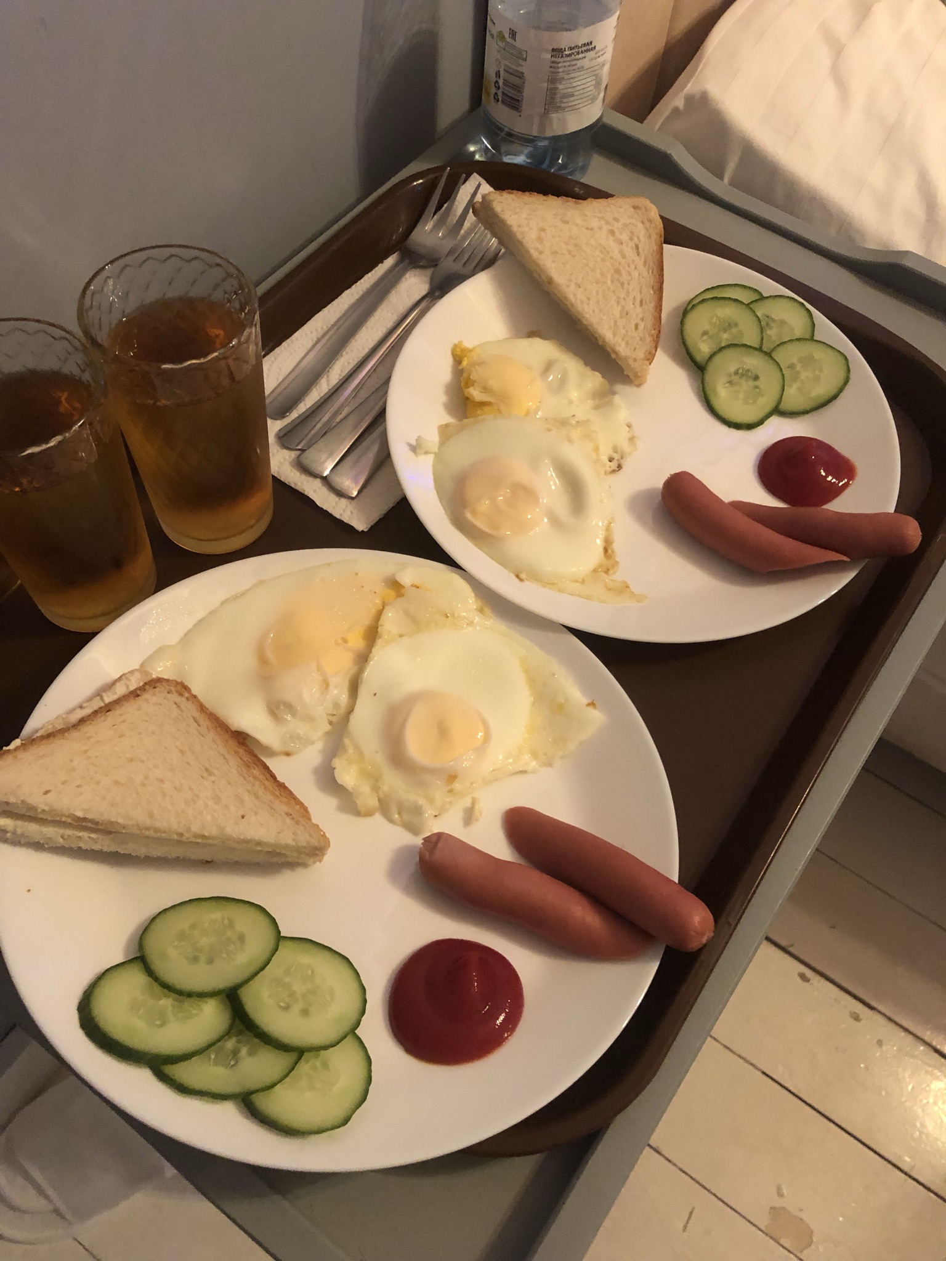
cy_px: 630
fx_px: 1020
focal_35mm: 28
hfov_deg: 49.7
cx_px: 473
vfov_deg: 63.4
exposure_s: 1/6
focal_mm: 4
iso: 80
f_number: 1.8
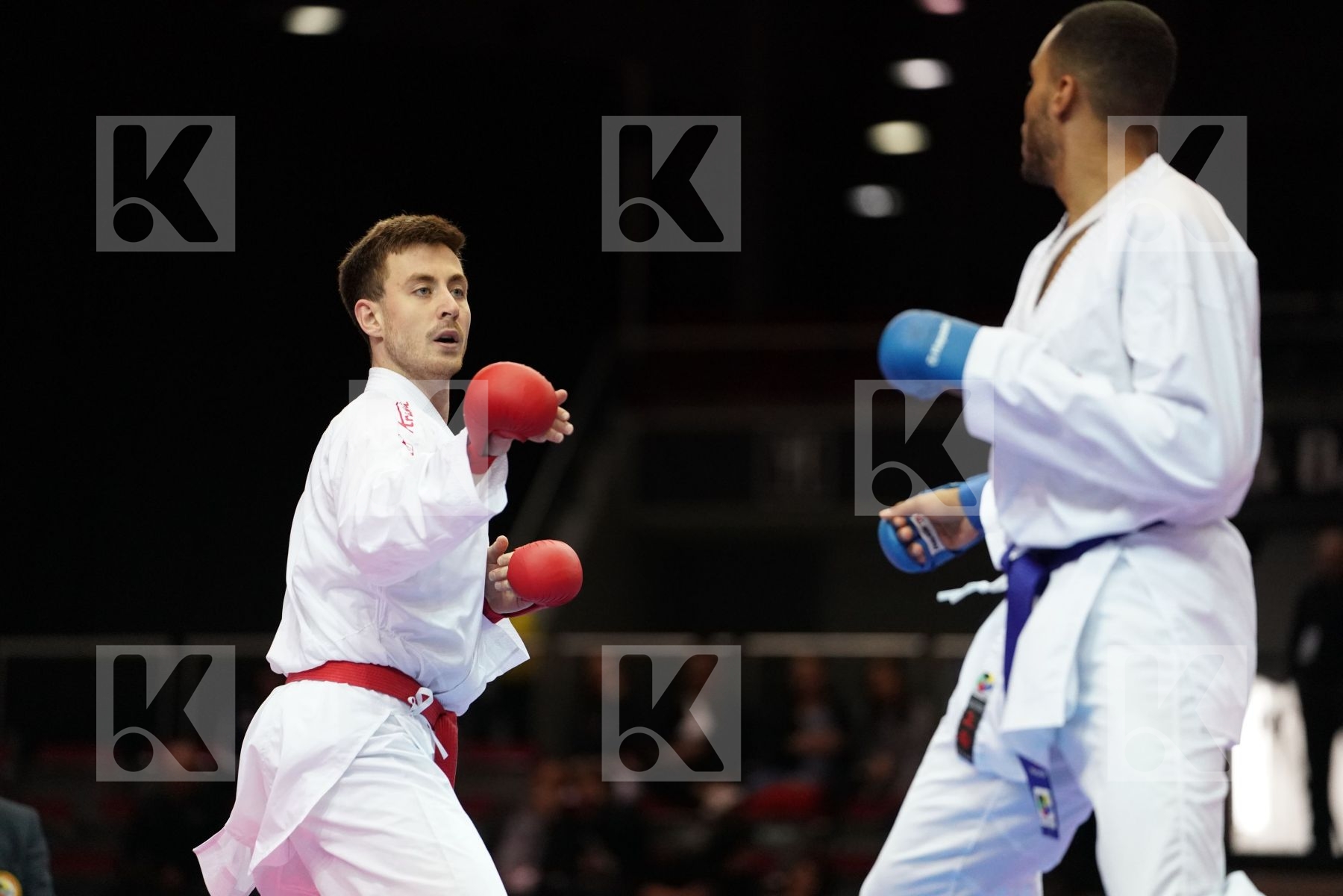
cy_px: 448
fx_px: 7461
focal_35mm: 200
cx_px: 672
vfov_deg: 6.9
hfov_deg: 10.3
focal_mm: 200
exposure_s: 1/1000
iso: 5000
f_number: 2.8
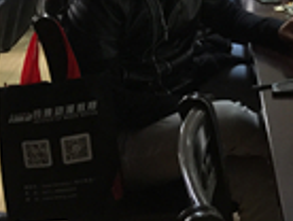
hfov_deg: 20.4
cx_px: 420
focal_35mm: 84
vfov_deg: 16.5
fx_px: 712
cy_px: -79
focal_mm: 4.15
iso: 125
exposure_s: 1/15
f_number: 2.2
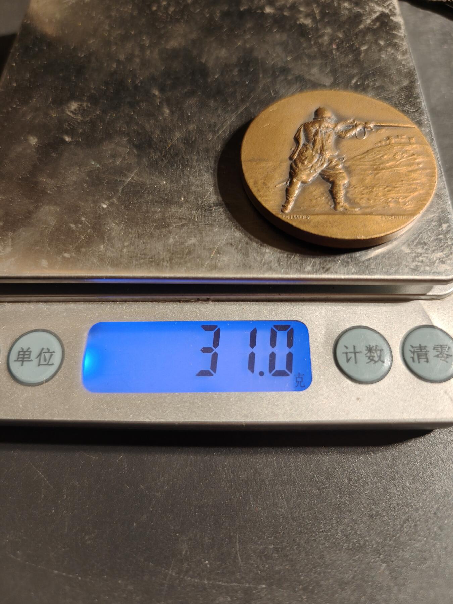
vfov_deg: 73.9
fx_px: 401
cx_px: 226
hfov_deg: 58.9
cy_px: 302
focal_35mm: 23
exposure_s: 1/100
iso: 200
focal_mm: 6.06
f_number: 1.6
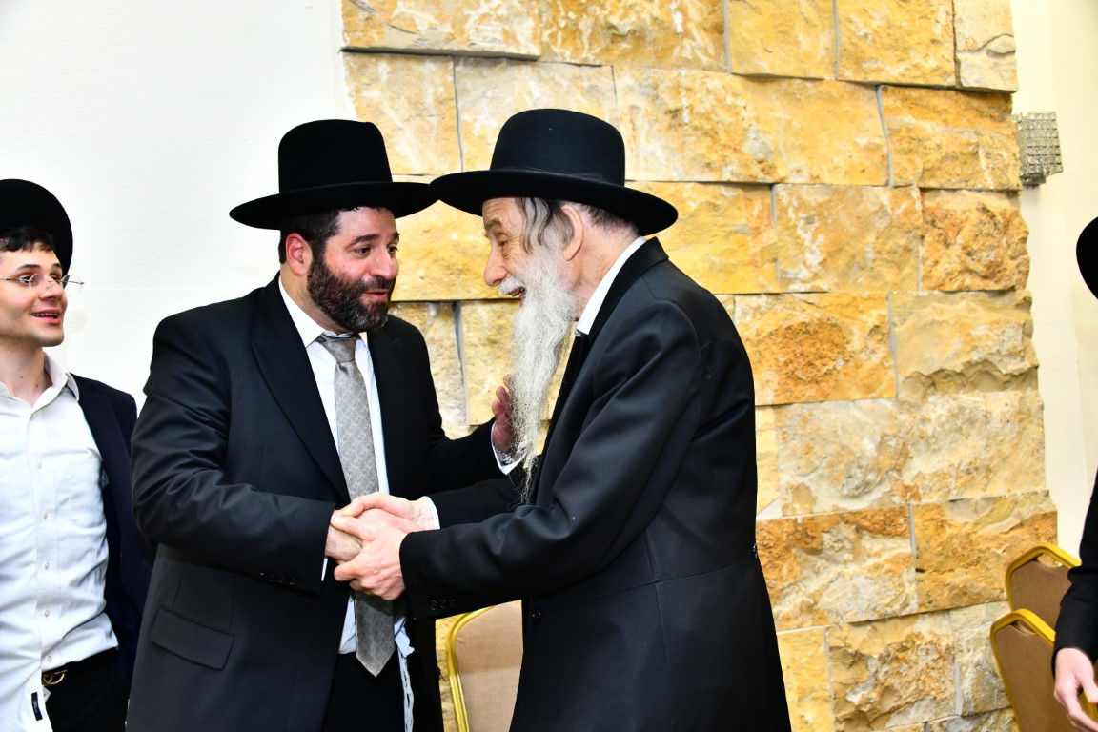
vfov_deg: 36.9
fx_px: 1098
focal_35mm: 36
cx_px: 549
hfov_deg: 53.1
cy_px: 366
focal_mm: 36
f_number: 5.6
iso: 1250
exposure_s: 1/125
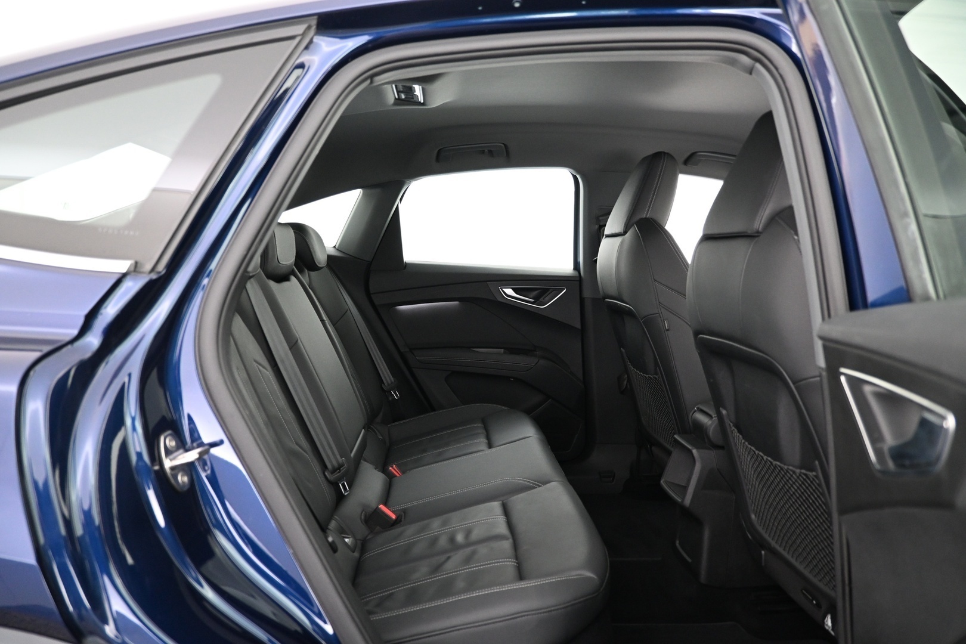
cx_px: 483
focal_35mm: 24
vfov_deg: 53.1
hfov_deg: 73.7
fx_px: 644
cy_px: 322
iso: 1600
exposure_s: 1/13
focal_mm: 16
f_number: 3.5
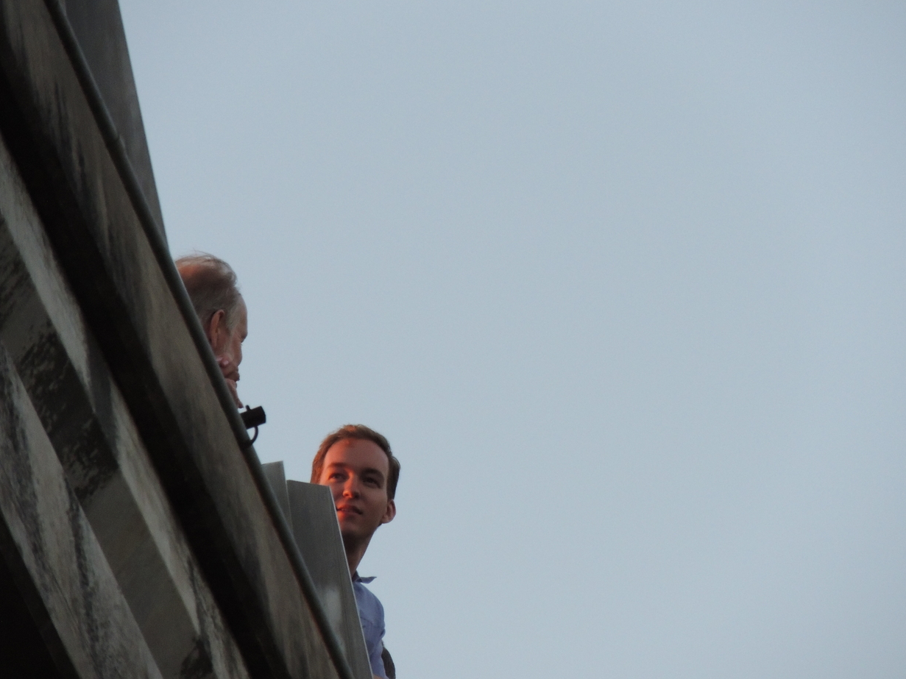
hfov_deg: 3.8
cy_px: 342
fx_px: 13609
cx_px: 467
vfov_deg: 2.9
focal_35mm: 520
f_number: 4.9
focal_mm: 89.1
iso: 720
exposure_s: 1/400
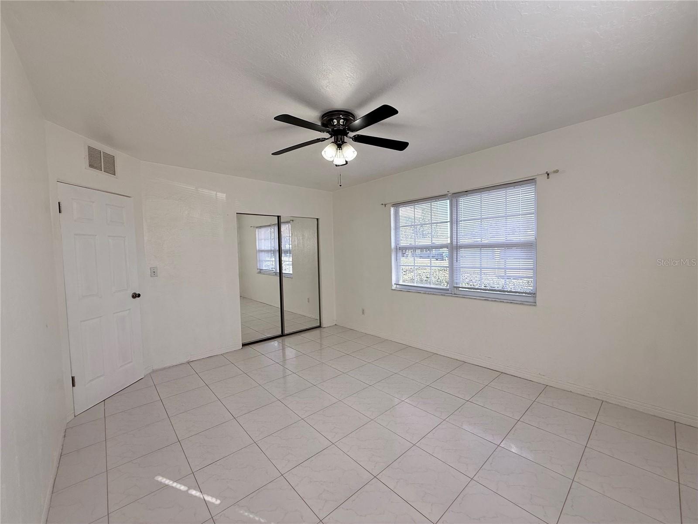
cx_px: 349
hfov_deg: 102.1
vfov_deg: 85.7
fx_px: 282
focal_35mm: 14
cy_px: 262
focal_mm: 2.22
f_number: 2.2
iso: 64
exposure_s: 1/306
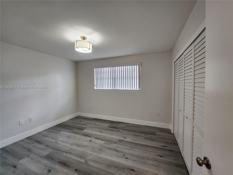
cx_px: 116
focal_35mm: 13
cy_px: 88
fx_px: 88
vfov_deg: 89.9
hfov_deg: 106.2
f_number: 2.2
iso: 100
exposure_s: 1/60
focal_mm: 1.7
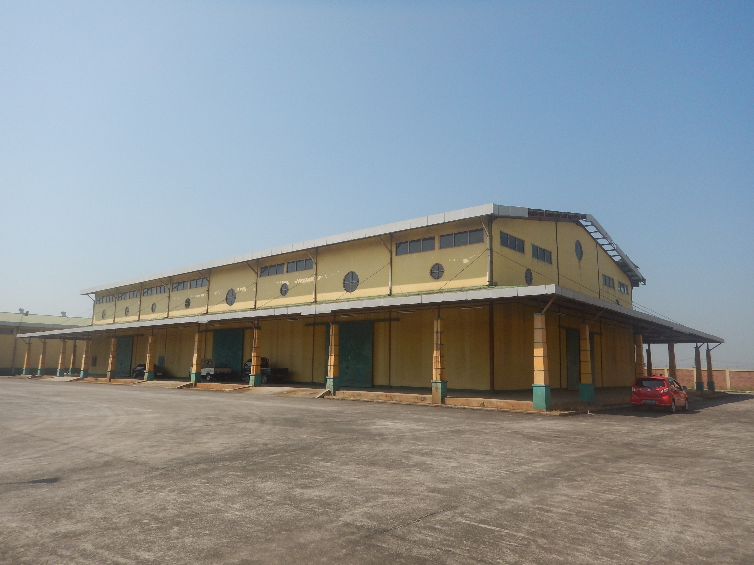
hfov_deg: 71.6
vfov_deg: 56.8
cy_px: 282
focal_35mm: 24
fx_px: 523
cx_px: 377
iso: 125
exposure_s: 1/400
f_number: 2.8
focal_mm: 4.3
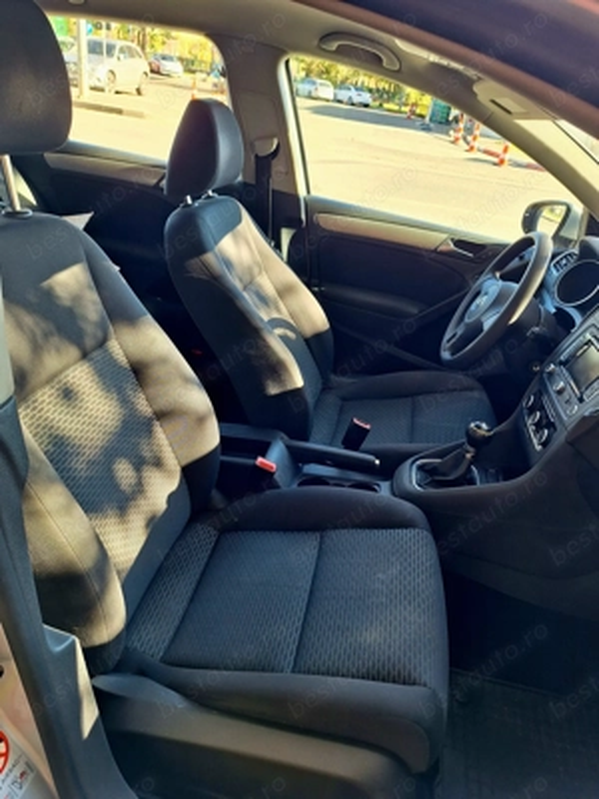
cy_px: 400
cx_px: 300
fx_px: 531
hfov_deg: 58.9
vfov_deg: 73.9
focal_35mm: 23
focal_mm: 5.54
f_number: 1.8
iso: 50
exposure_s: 1/100
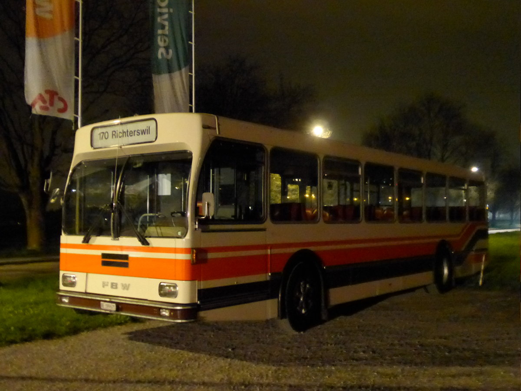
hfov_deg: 45.8
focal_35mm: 41
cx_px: 260
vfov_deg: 35.1
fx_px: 617
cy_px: 196
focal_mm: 8.4
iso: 6400
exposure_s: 1/4
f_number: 2.6
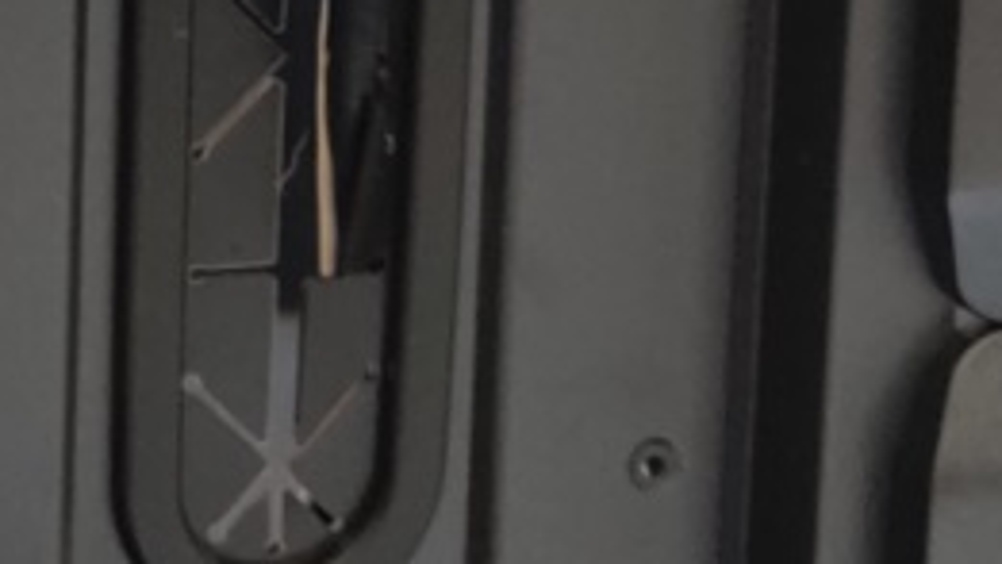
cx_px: -630
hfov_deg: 12.4
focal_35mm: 162
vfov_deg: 7.1
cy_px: -710
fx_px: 4306
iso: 3200
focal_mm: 4.75
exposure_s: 1/10
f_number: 1.65
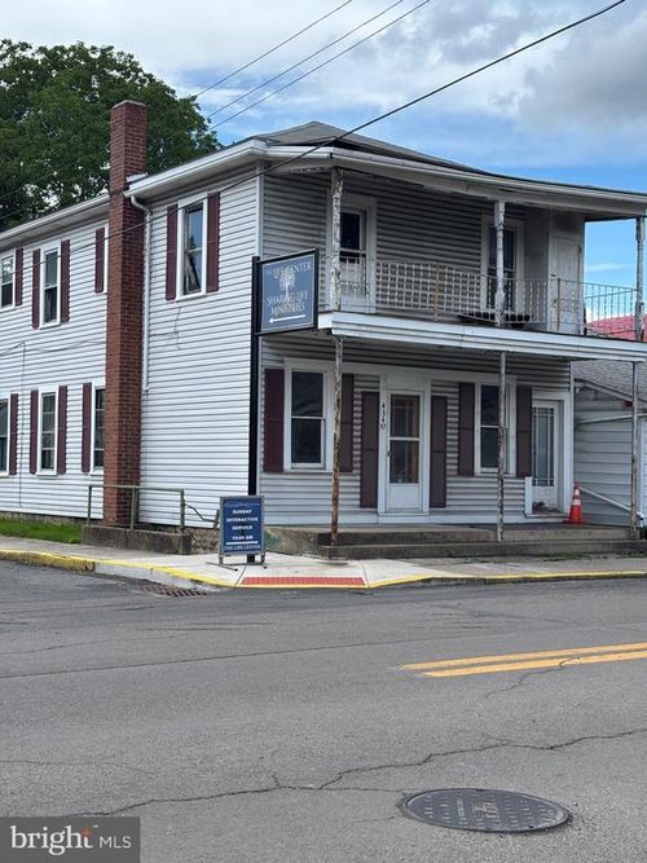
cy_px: 432
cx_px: 324
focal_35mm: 52
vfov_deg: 36.8
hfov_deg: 28.0
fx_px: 1296
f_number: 1.6
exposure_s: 1/1418
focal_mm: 5.96
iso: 32
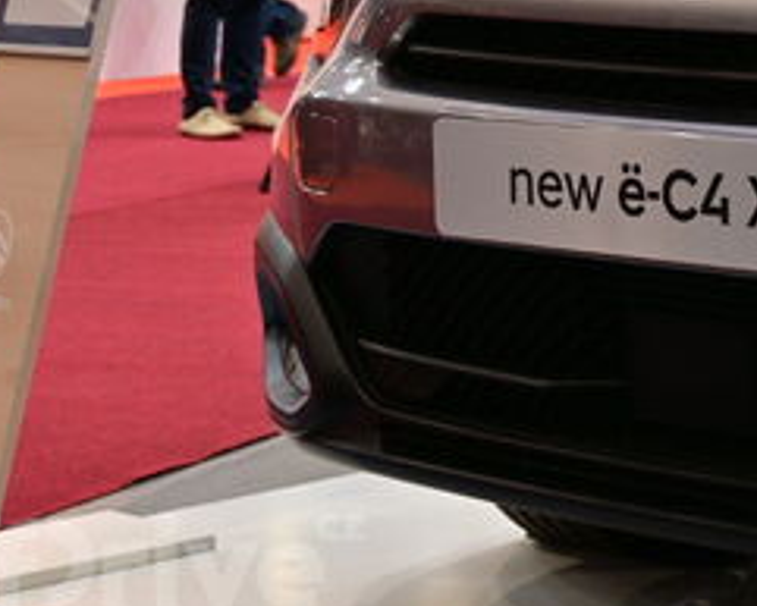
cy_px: 11
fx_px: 2891
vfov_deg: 11.9
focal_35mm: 129
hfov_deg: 14.4
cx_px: 920
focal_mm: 36
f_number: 5.3
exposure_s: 1/60
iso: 450
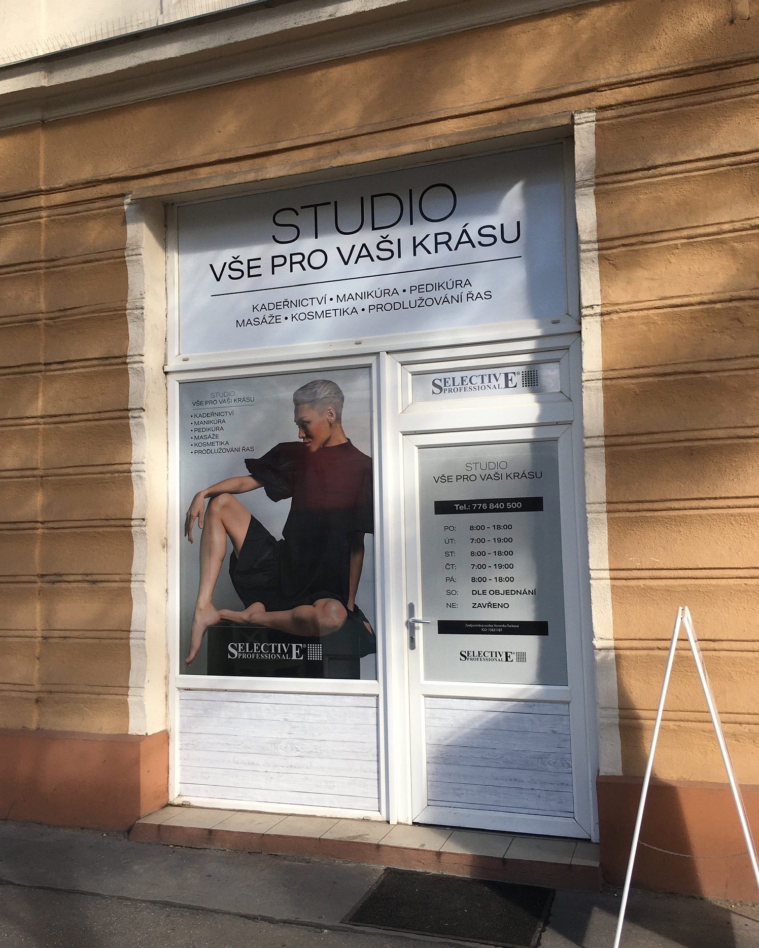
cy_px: 477
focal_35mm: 31
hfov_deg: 47.1
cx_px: 375
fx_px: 870
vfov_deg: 57.2
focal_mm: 4.15
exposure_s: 1/739
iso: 25
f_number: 2.2
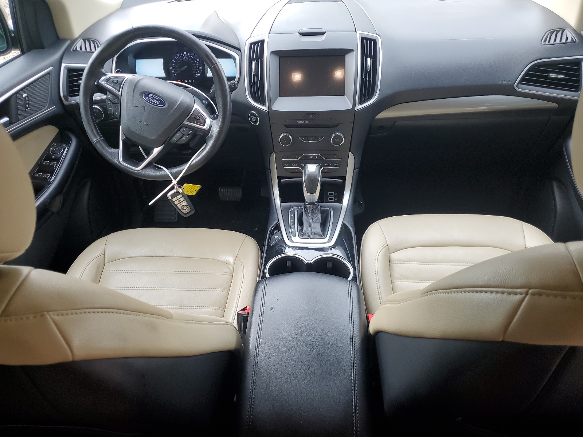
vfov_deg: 53.1
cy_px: 218
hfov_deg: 67.3
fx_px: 438
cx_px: 292
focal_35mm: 26
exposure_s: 1/60.2
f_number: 1.5
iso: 62
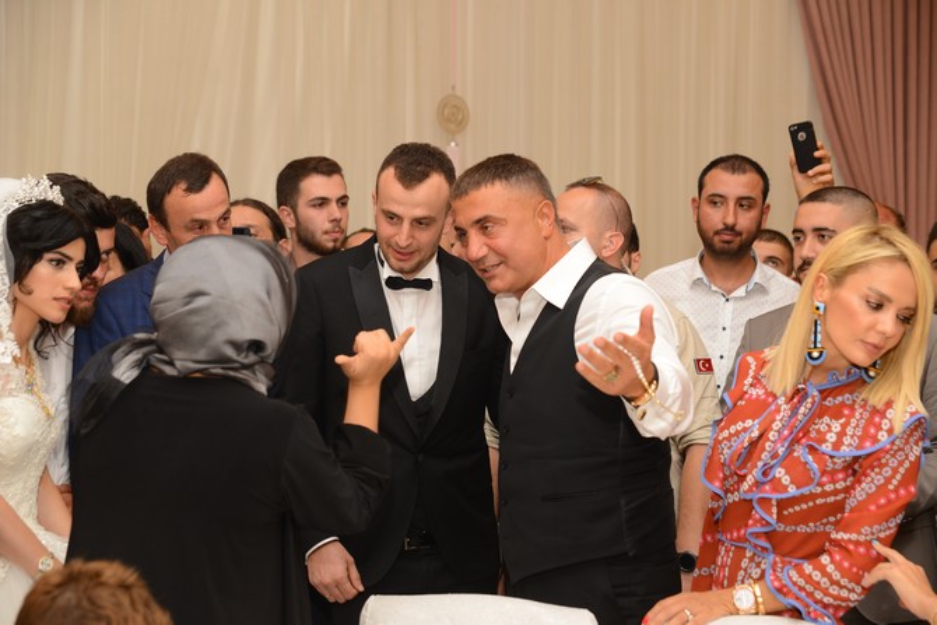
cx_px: 468
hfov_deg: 31.0
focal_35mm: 65
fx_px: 1692
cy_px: 312
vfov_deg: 20.9
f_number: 5
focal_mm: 65
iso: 400
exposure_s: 1/100
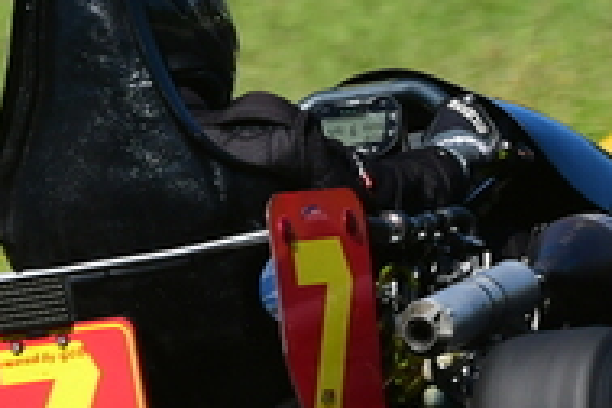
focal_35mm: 1527
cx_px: 512
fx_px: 25957
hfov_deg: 1.4
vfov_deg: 0.9
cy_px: -63
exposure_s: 1/640
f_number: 13
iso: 500
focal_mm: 240
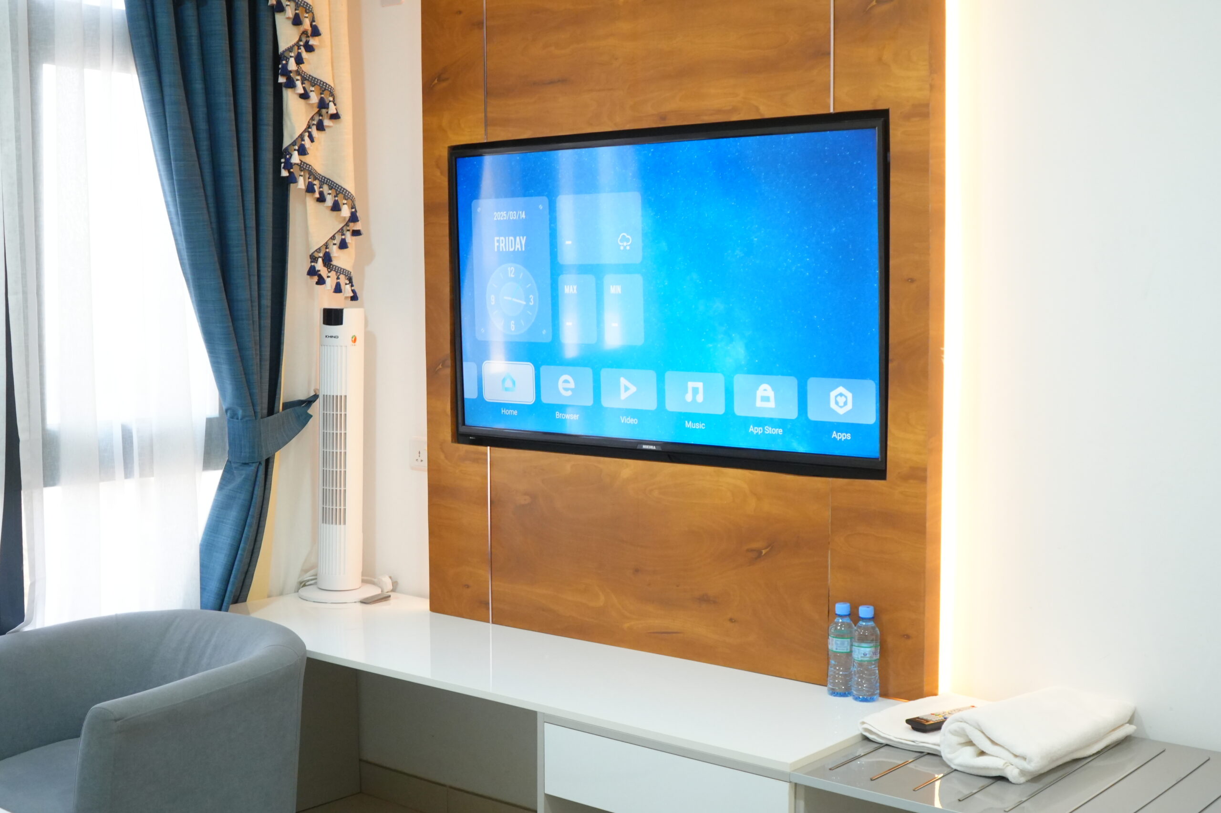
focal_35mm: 42
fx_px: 1424
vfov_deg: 31.9
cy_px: 406
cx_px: 610
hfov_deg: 46.4
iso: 2000
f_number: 3.5
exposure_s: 1/100
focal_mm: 28
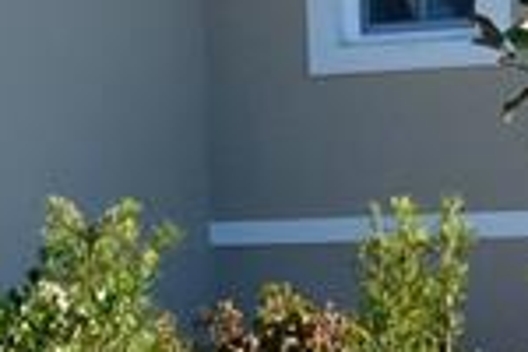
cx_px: -405
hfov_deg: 9.2
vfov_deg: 6.4
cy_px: 95
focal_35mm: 214
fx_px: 3144
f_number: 8
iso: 140
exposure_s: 1/250
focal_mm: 21
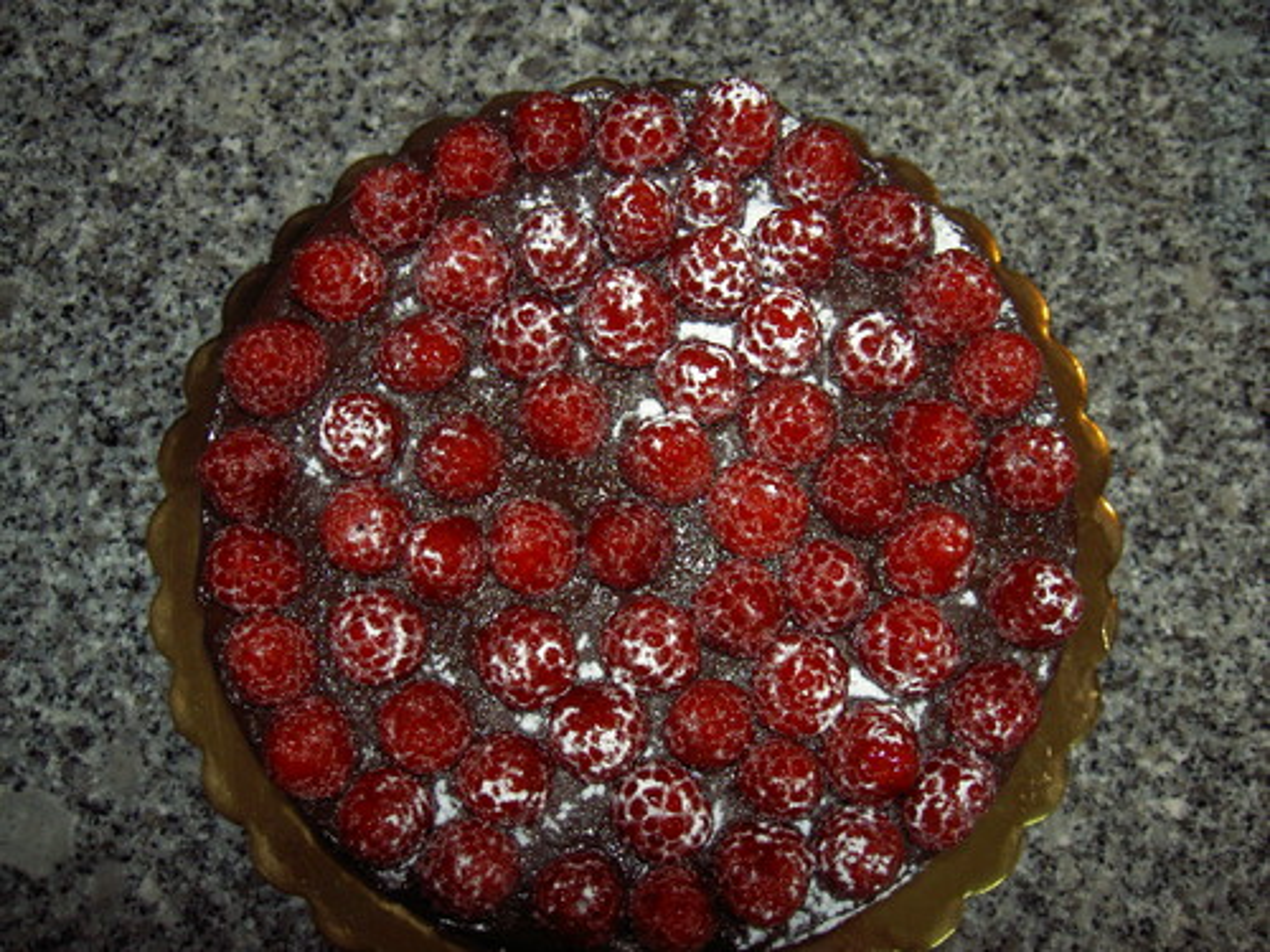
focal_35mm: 39
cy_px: 476
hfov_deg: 47.9
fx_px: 1431
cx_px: 635
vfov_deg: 36.8
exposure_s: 1/60
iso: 200
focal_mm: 8
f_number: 2.8
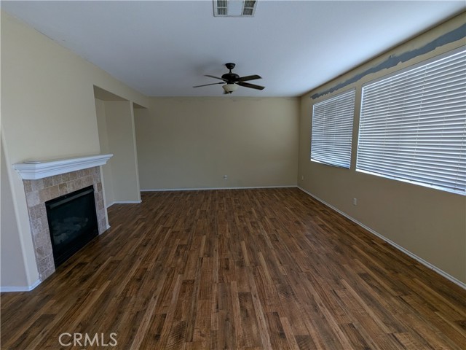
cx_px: 233
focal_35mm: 16
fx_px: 215
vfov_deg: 78.1
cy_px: 175
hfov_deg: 94.5
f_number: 2.2
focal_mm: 2.35
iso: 60
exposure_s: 1/120
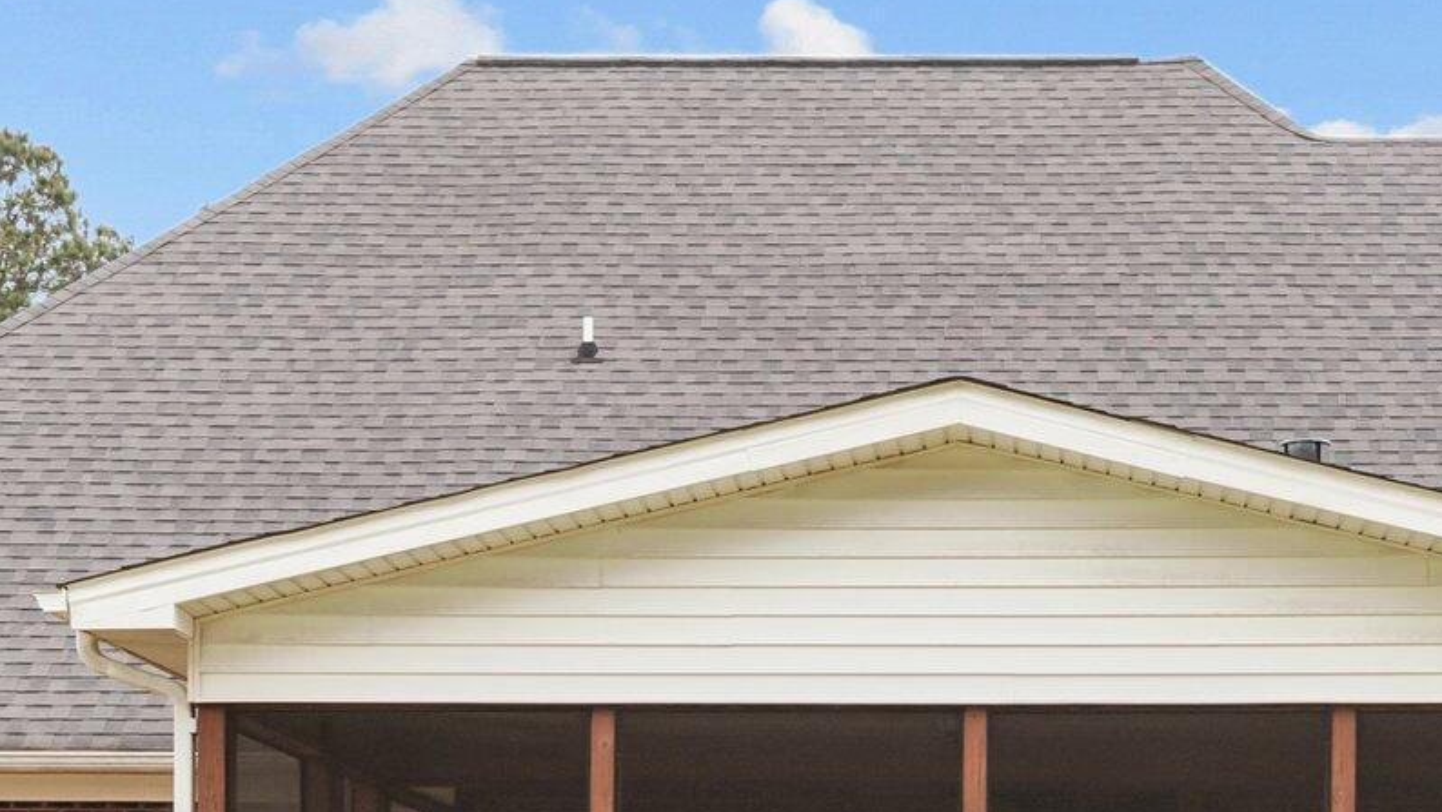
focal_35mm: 81
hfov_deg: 26.1
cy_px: 576
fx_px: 3098
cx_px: 957
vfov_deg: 14.9
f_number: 10
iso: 400
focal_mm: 30
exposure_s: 1/400
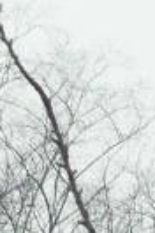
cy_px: 265
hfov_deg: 1.7
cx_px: 252
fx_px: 5205
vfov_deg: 2.6
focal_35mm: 806
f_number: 5.1
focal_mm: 16.5
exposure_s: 1/125
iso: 160
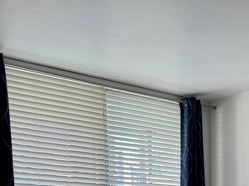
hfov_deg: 27.1
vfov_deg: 19.0
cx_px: 207
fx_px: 503
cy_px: 262
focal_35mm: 70
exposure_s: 1/120
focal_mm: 6.76
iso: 80
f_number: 1.78
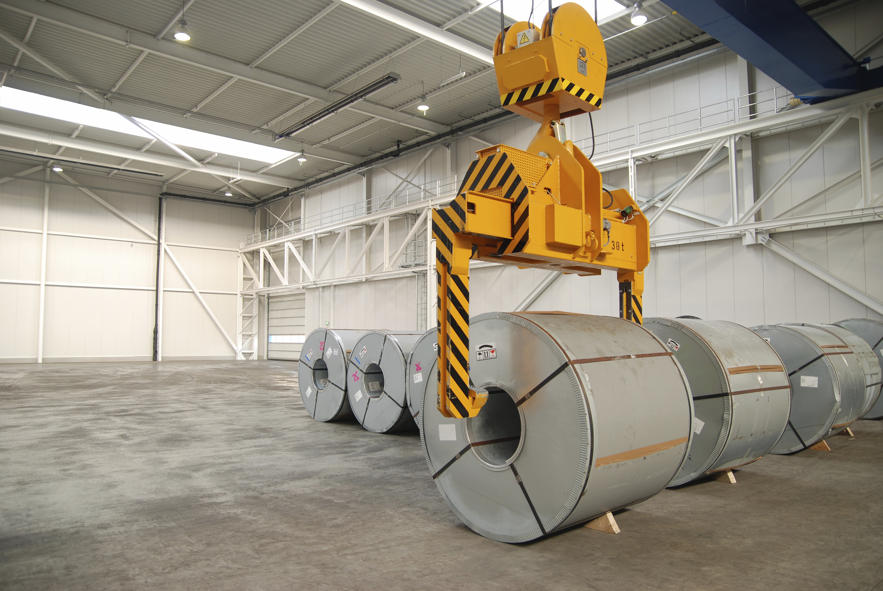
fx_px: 626
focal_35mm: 26
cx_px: 442
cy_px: 296
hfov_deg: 70.4
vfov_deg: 50.5
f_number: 2.8
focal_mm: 17
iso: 100
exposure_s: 1/25
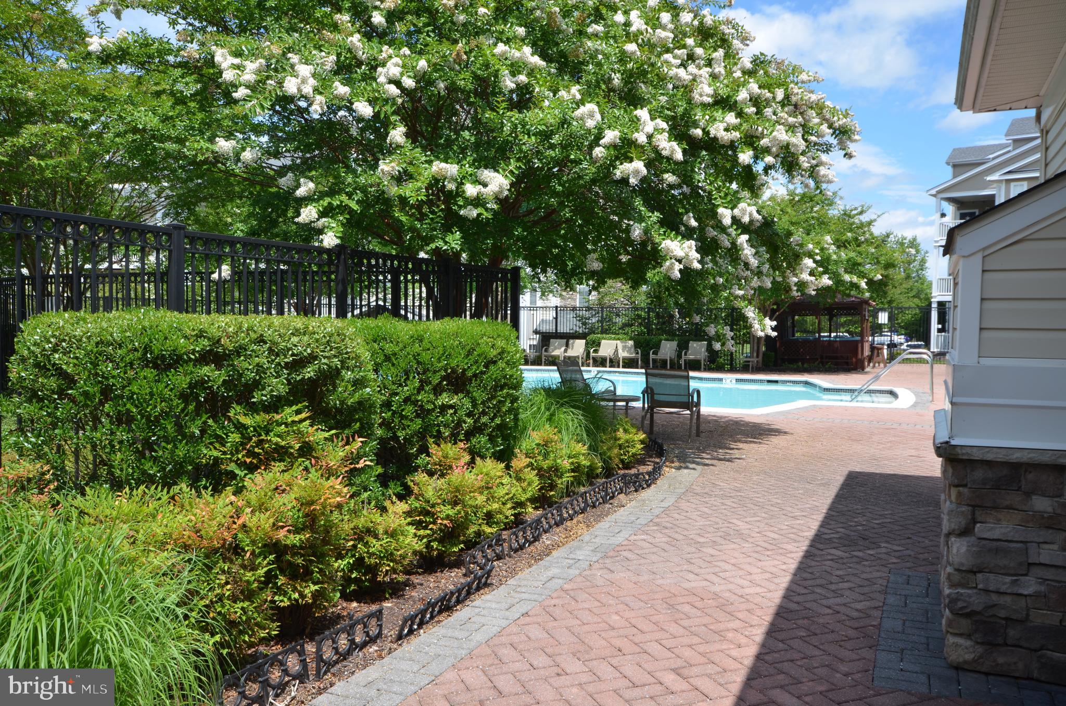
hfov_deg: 62.0
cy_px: 353
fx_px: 886
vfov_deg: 43.4
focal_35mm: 30
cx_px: 533
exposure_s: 1/100
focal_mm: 20
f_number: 11
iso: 100
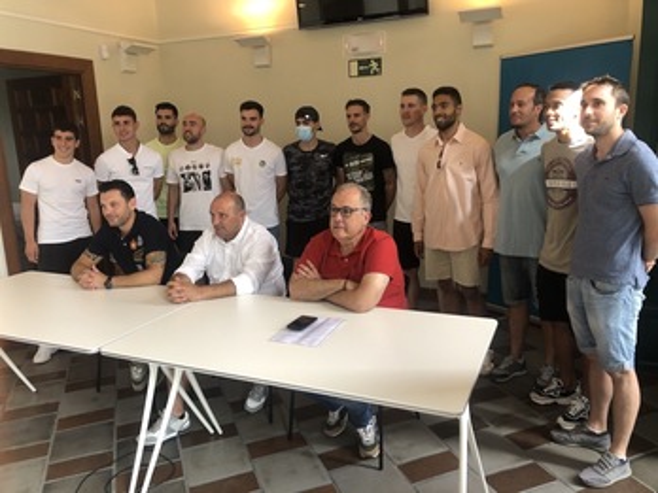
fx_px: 532
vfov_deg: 49.7
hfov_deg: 63.4
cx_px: 329
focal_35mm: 28
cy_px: 246
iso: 25
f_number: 1.8
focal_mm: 3.99
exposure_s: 1/33
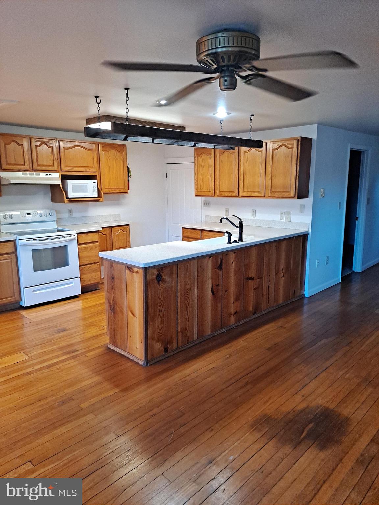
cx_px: 190
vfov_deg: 69.4
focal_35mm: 25
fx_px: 365
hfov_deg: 54.9
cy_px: 252
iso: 320
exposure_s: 1/40
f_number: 2
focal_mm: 4.6
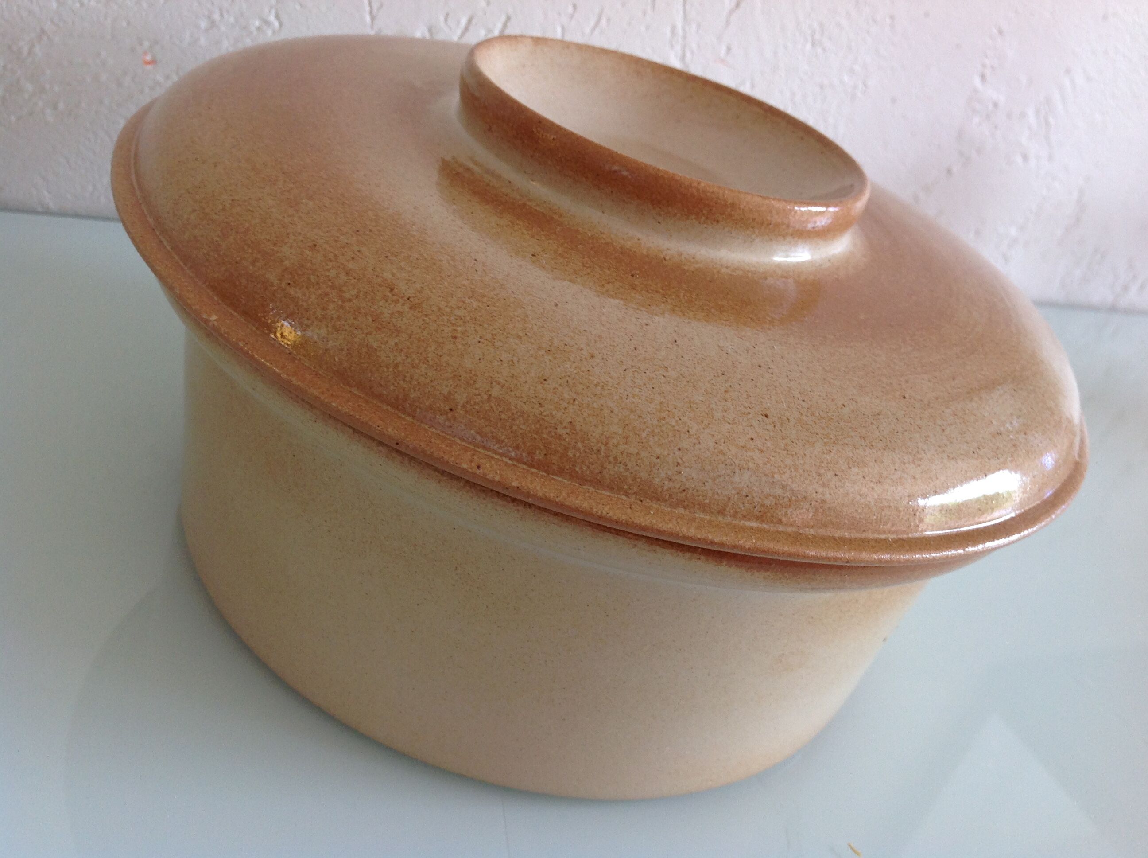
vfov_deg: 40.6
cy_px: 429
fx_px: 1159
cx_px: 574
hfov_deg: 52.7
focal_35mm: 35
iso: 64
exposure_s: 1/40
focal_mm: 4.28
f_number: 2.4
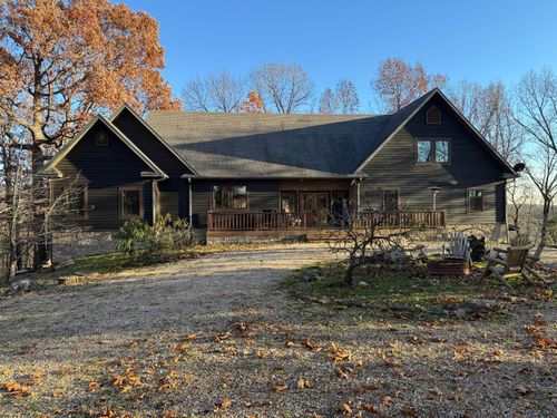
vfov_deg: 56.8
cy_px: 209
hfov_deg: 71.6
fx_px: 386
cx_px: 278
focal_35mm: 24
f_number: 1.78
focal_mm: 6.76
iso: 80
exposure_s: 1/678
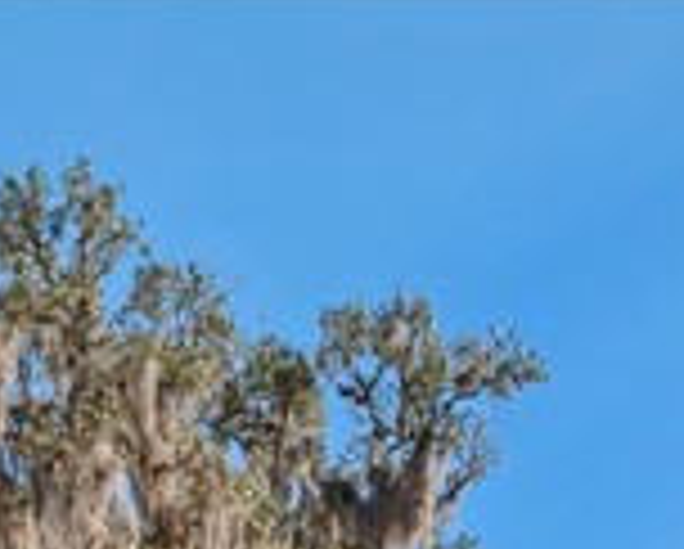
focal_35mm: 92
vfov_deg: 10.6
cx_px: 342
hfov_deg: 20.8
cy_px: 1714
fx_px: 1865
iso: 200
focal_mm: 7
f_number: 7.1
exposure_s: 1/160
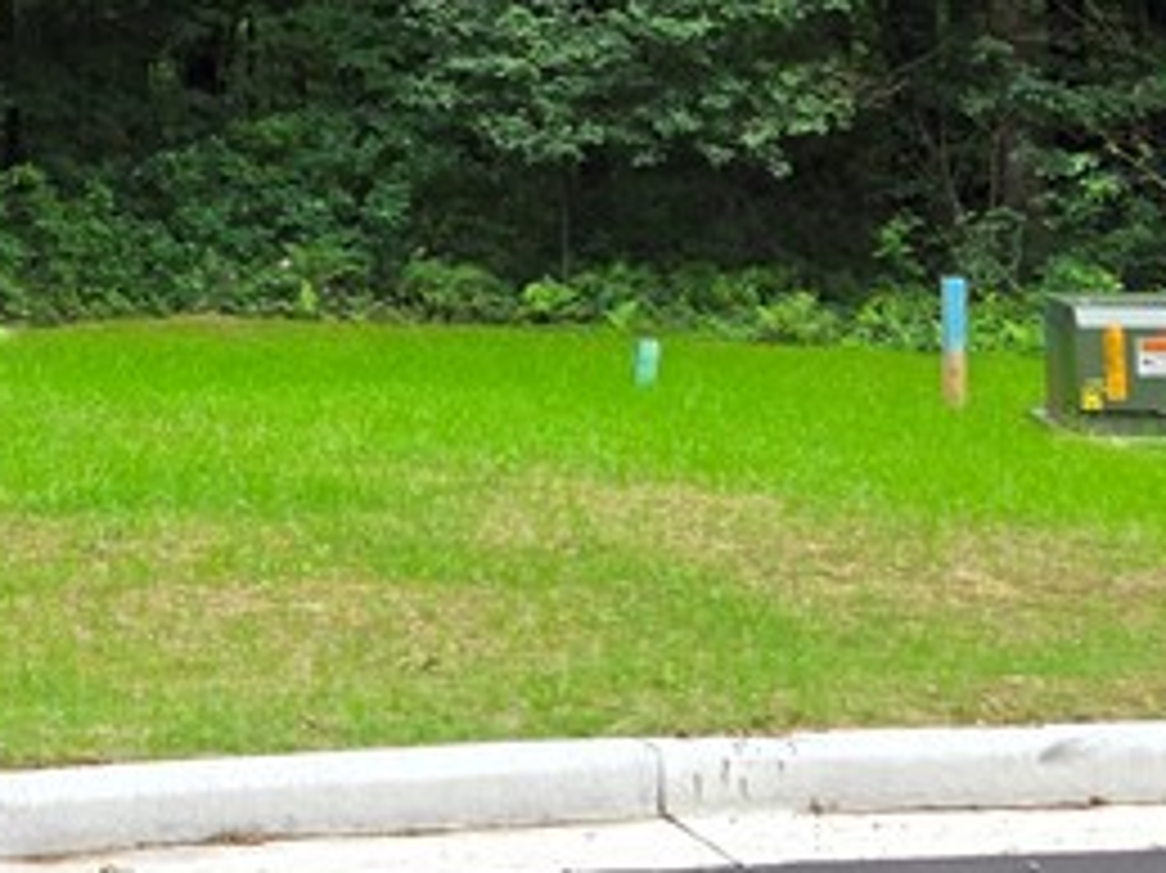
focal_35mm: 91
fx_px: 3064
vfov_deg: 15.9
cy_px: -9
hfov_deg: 20.8
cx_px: 5
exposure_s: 1/180
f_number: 1.8
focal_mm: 5.4
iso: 40
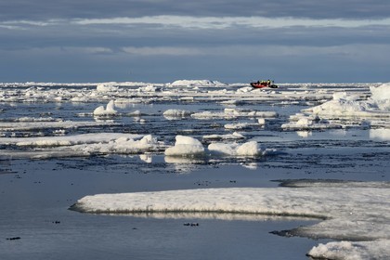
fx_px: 1462
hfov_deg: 15.2
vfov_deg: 10.2
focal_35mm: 135
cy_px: 130
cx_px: 195
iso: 400
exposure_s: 1/400
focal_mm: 135
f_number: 16
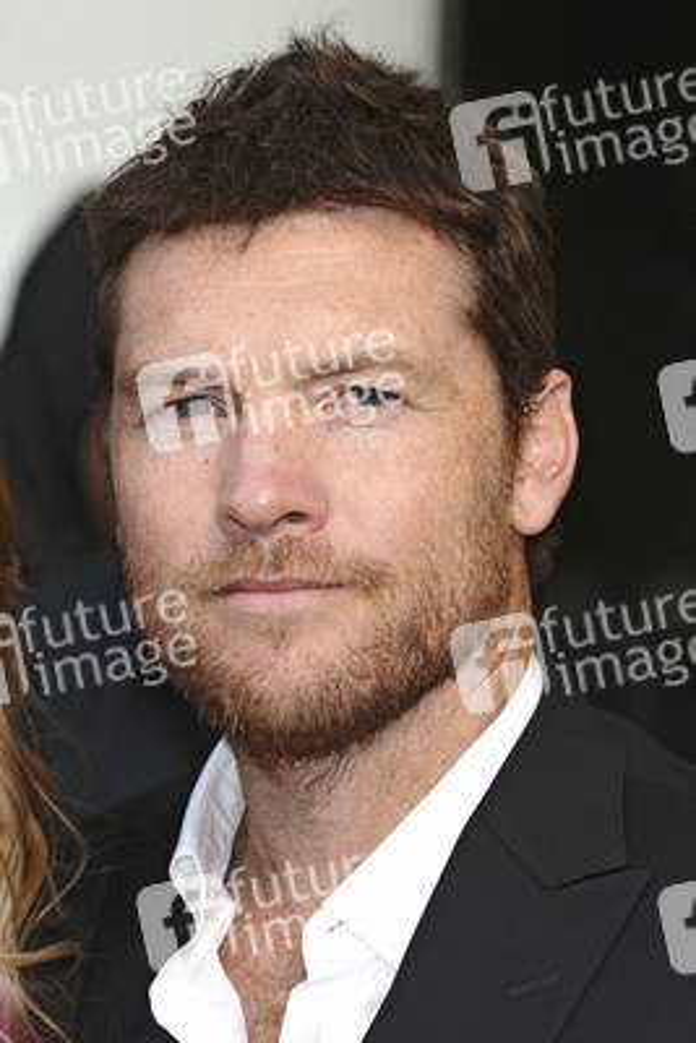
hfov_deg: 9.9
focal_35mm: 138
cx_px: 348
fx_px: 3998
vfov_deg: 14.9
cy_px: 522
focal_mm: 92
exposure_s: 1/200
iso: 320
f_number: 4
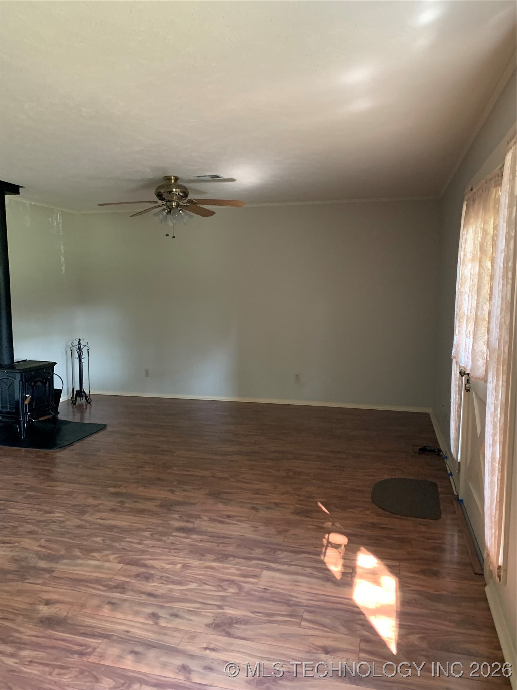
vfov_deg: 67.3
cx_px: 258
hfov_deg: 53.1
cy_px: 345
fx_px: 518
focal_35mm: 26
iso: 320
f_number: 1.8
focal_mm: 4.25
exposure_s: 1/60
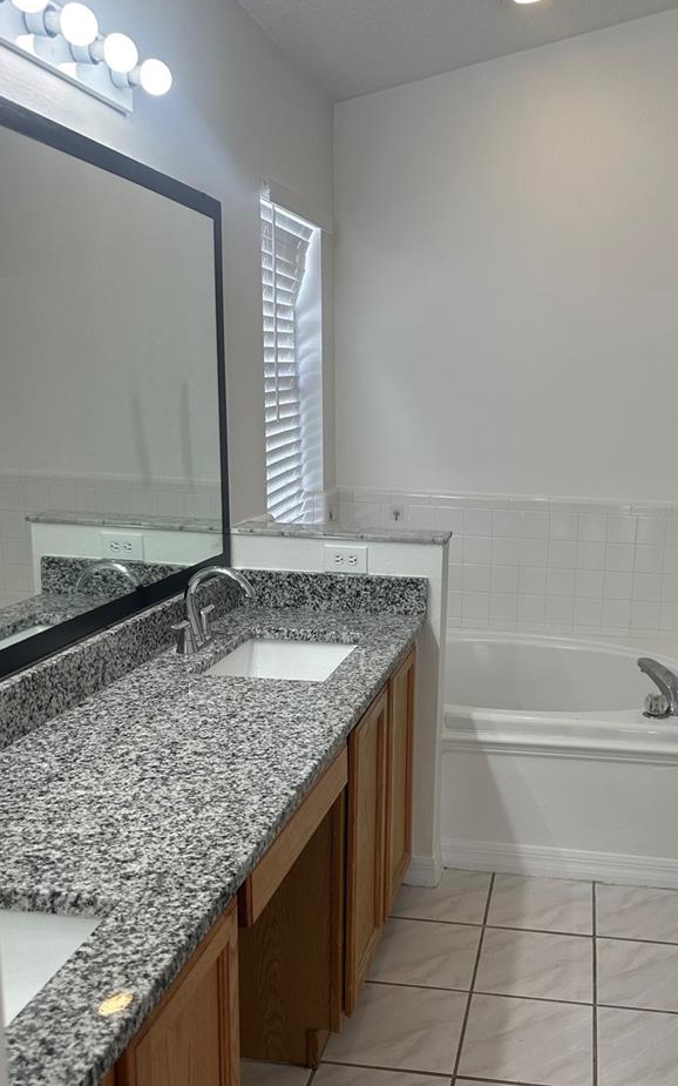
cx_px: 481
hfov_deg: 37.7
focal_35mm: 33
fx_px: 976
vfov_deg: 58.0
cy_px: 596
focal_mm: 6.86
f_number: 1.78
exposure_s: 1/156
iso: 64
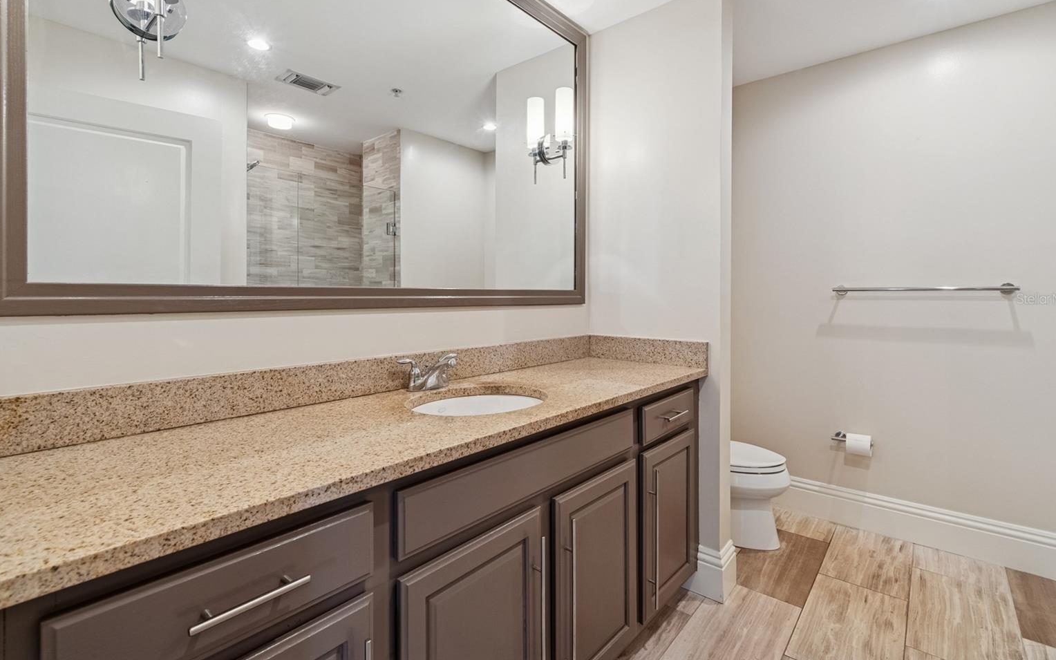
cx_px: 525
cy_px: 299
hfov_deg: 97.8
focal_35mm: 16
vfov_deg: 71.1
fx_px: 460
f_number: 7.1
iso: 500
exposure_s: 1/6
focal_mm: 10
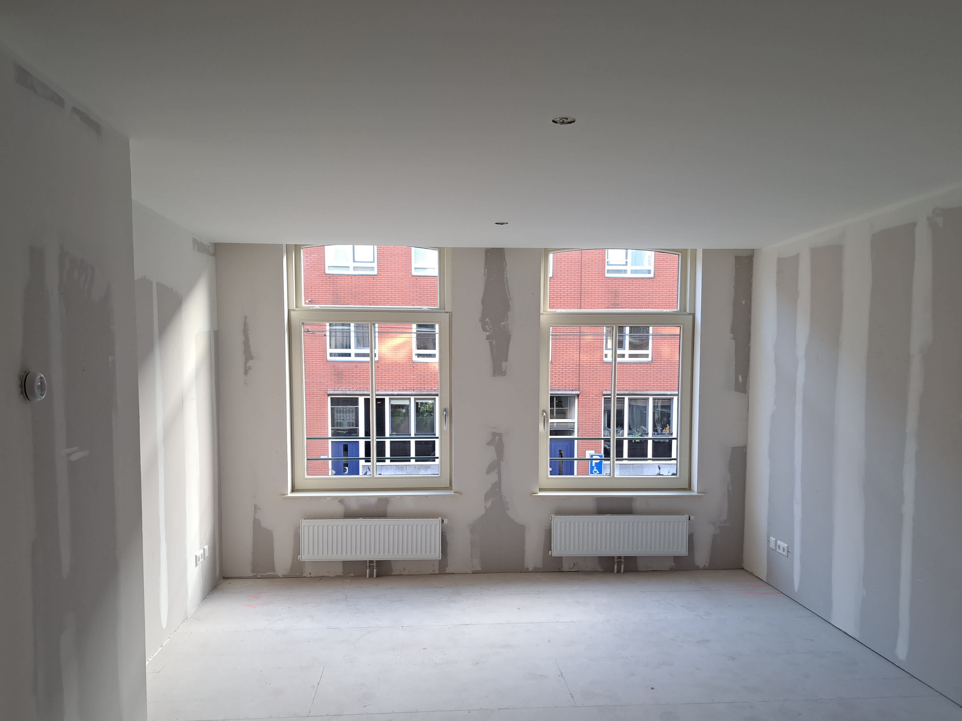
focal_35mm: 29
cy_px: 434
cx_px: 487
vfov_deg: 47.9
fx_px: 806
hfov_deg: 61.7
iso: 64
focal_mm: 5.2
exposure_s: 1/50
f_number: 1.8
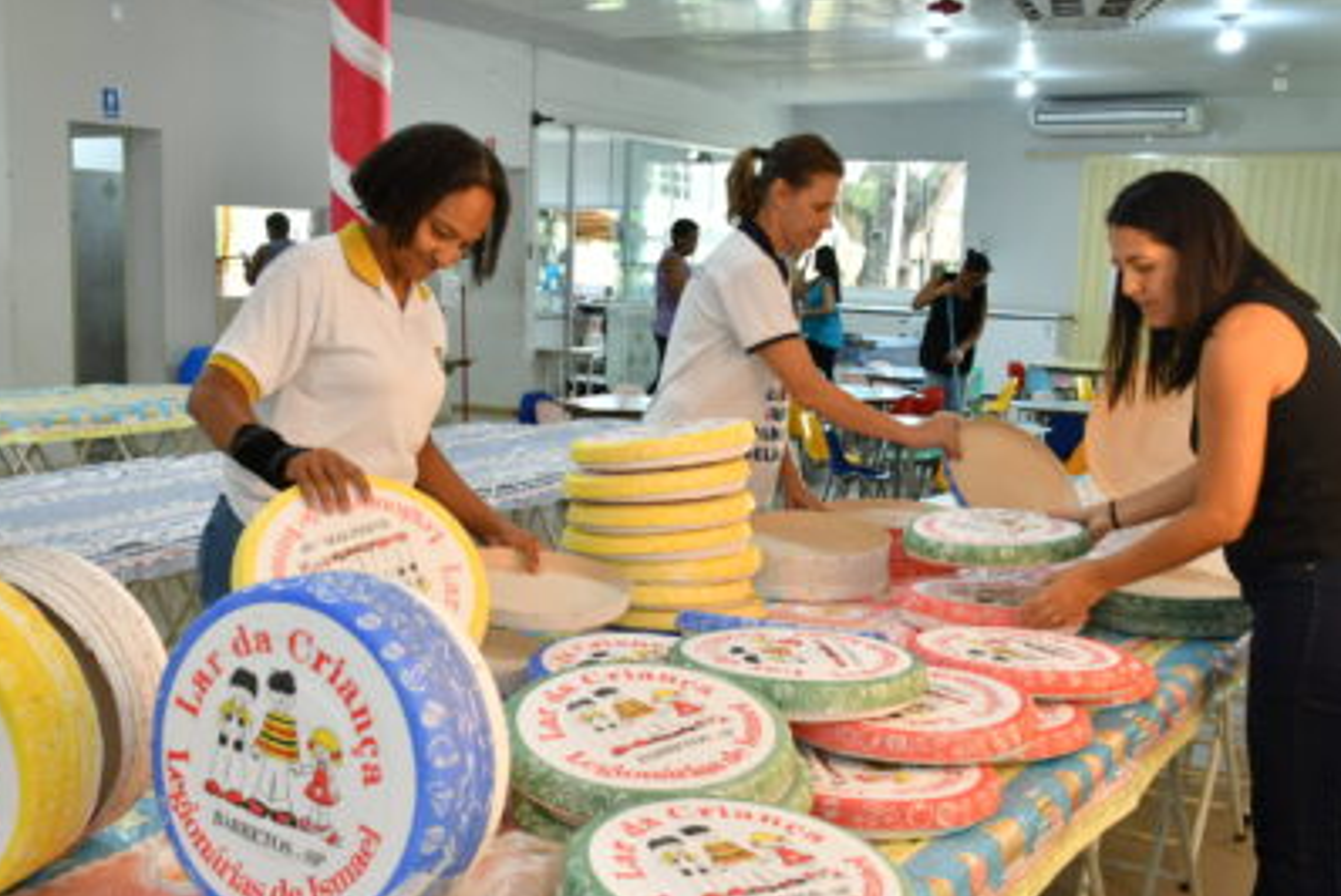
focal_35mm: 44
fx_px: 1640
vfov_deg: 30.5
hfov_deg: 44.4
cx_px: 605
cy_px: 537
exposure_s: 1/80
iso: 640
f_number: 4.5
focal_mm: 24
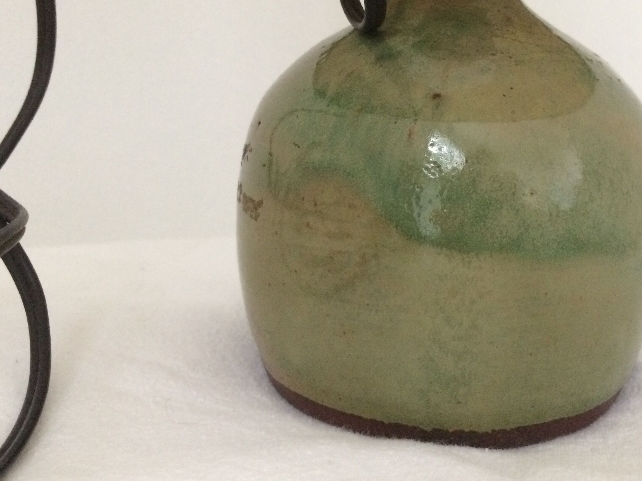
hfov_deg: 42.7
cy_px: 151
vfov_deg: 32.5
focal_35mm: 44
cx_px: 393
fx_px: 816
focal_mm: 4.15
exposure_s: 1/17
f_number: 2.2
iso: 320
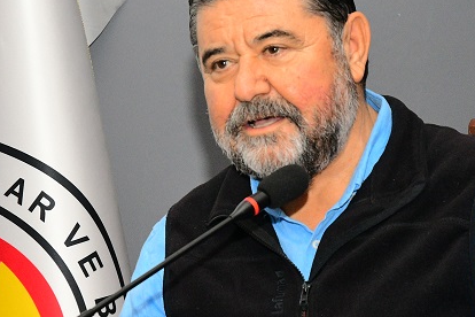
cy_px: 240
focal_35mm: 199
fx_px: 2628
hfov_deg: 10.3
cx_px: 270
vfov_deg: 6.9
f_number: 6.3
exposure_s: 1/125
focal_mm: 55
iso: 1250
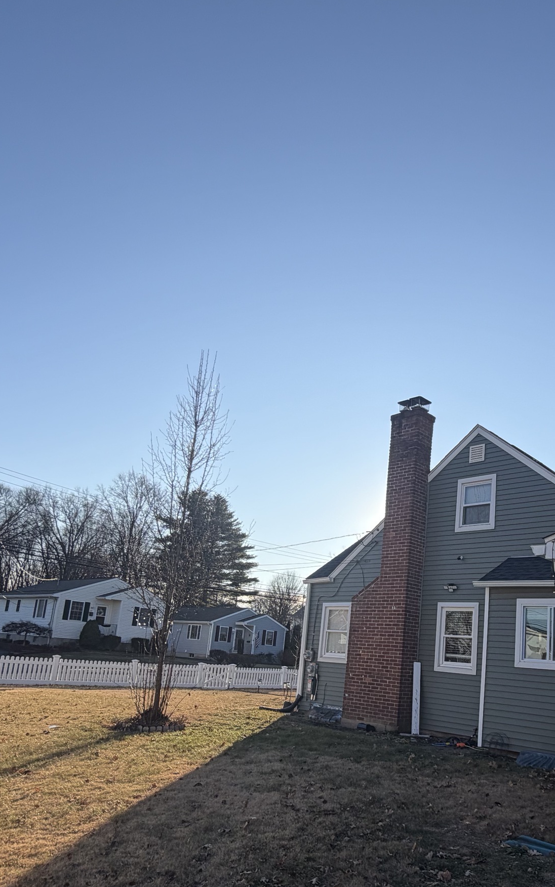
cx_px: 391
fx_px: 629
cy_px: 537
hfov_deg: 46.5
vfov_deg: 69.6
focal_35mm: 26
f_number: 2.2
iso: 25
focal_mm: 2.22
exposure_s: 1/770
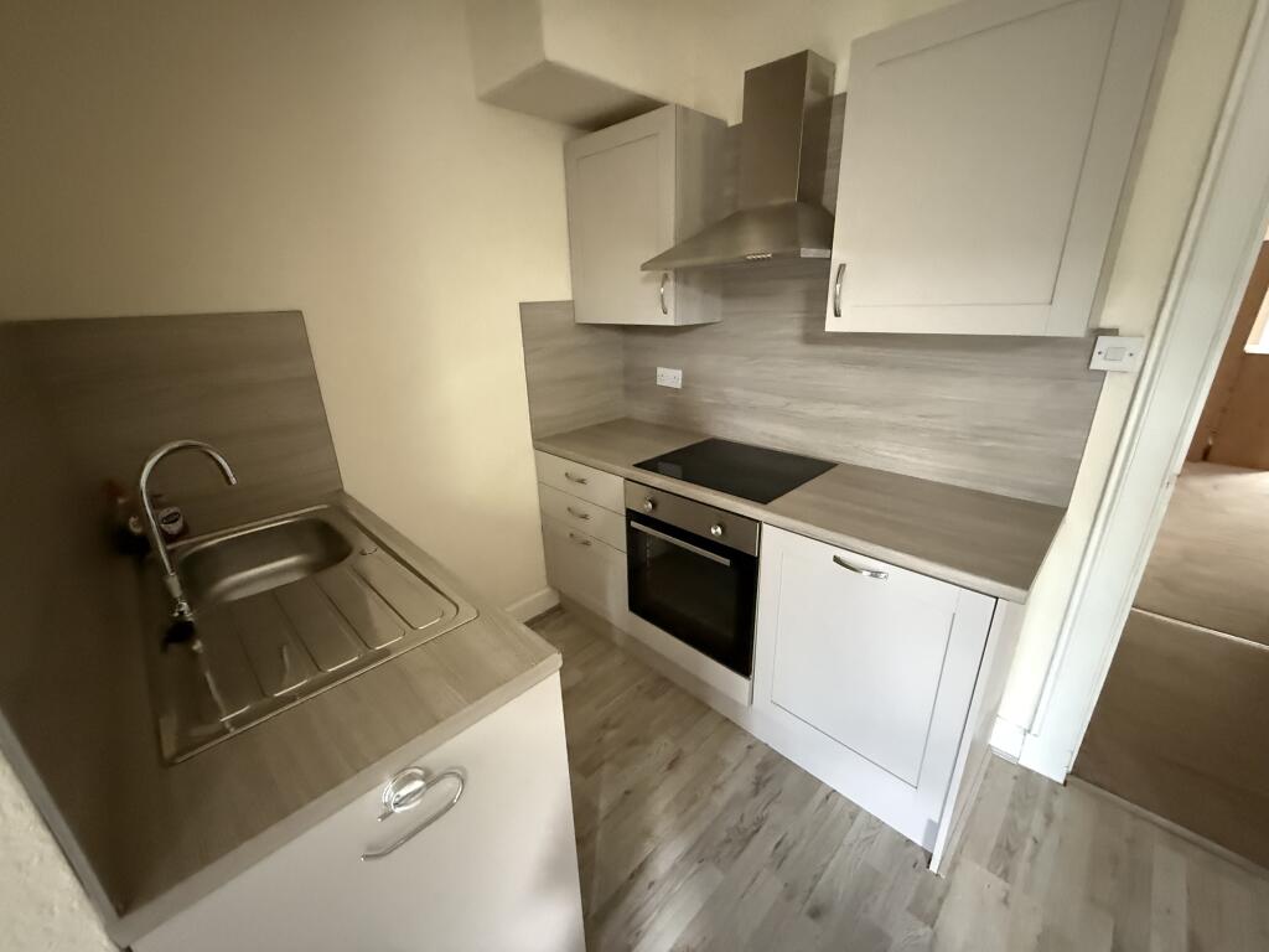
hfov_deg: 102.1
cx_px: 634
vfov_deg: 85.7
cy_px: 476
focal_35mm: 14
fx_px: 513
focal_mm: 2.22
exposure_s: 1/45
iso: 1250
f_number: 2.2
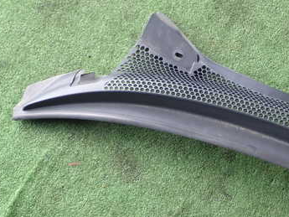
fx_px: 727
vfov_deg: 17.0
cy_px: 108
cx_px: 225
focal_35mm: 87
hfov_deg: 22.2
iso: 160
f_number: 3.2
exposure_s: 1/100
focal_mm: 9.01
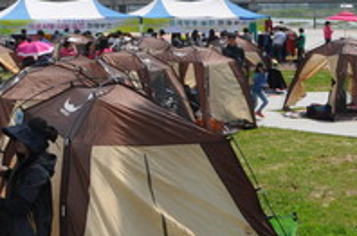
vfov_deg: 16.4
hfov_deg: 23.7
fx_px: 811
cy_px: 41
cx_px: -5
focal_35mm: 82
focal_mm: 18
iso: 200
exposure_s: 1/200
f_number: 14
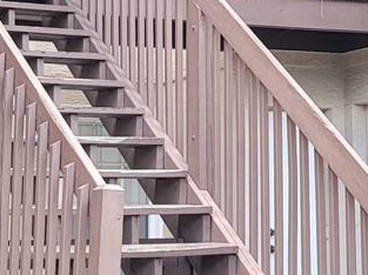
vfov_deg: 11.5
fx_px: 1359
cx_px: 195
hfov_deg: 15.4
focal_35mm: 128
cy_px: 69
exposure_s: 1/119
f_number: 1.8
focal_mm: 7
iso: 40
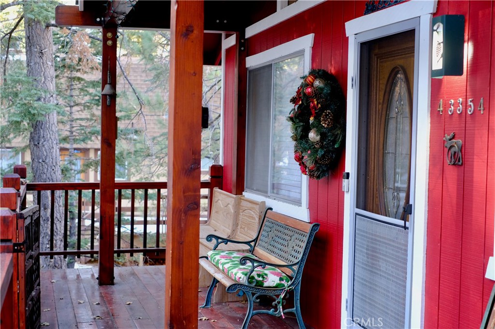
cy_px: 164
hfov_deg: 37.5
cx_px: 248
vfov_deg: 25.5
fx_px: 728
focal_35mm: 53
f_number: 2.8
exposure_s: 1/52
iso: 500
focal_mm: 35
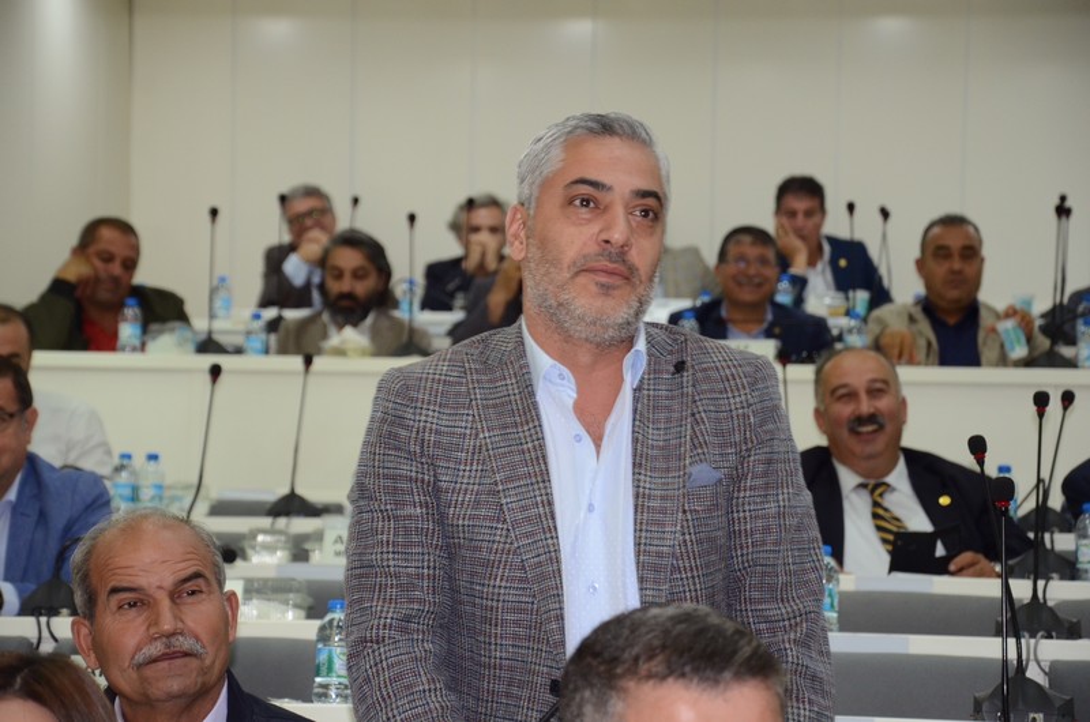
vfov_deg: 10.1
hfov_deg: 15.2
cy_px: 361
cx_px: 545
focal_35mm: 135
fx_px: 4079
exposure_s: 1/60
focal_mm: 90
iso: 1000
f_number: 5.6
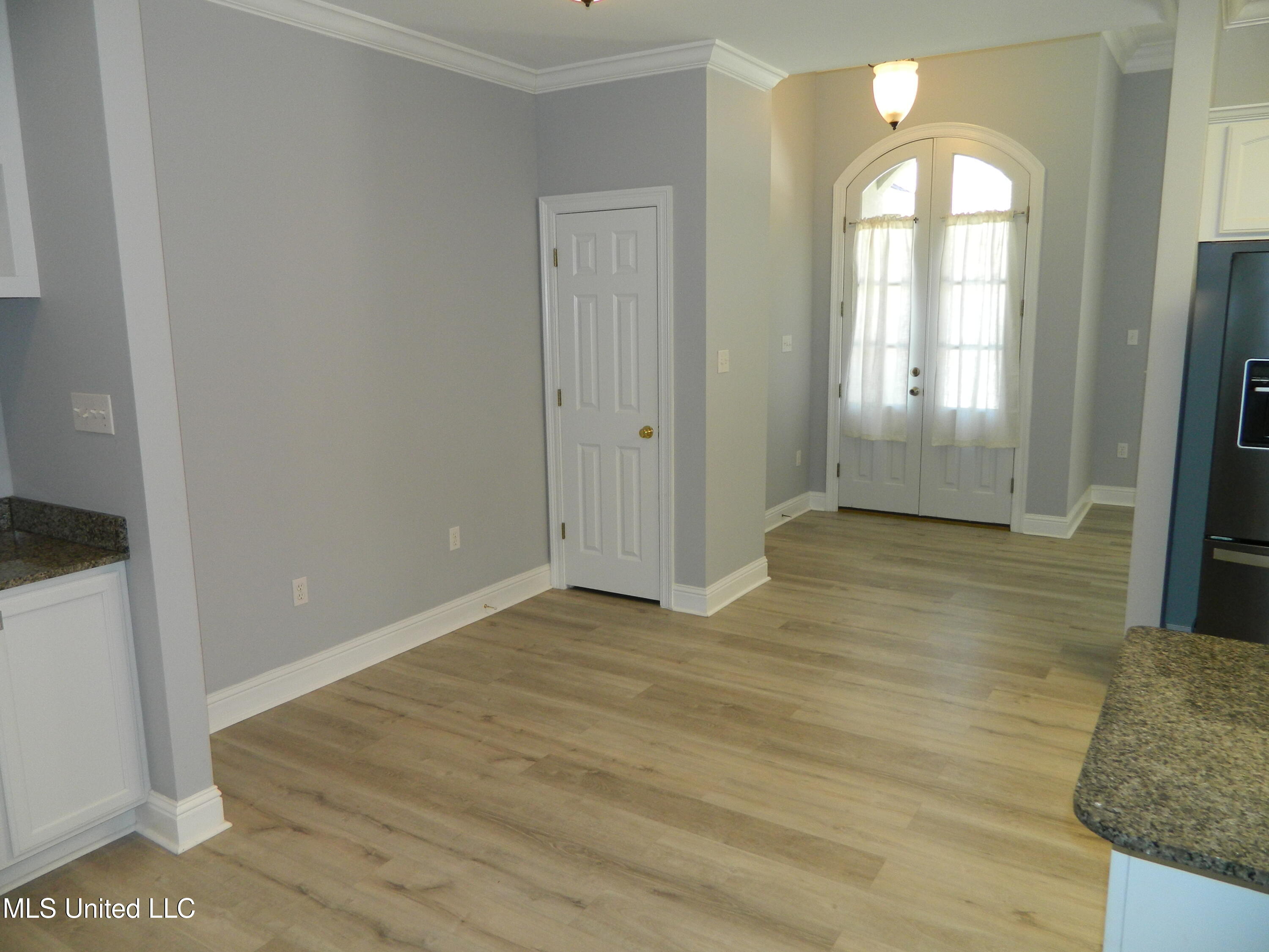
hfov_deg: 69.4
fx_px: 916
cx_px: 634
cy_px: 476
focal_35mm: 25
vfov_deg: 54.9
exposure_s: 1/30
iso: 140
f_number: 3.1
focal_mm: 4.5
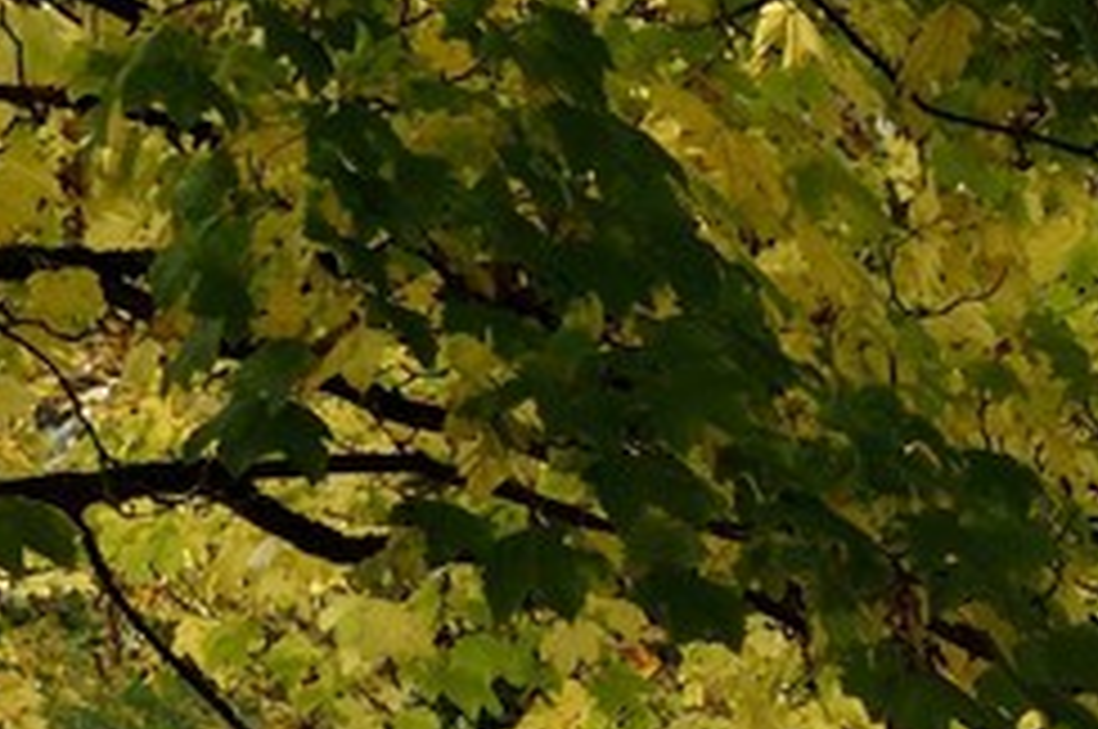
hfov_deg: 4.4
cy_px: 1791
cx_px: 2758
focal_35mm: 459
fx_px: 13981
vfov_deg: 3.0
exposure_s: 1/100
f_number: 11
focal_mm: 70
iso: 200
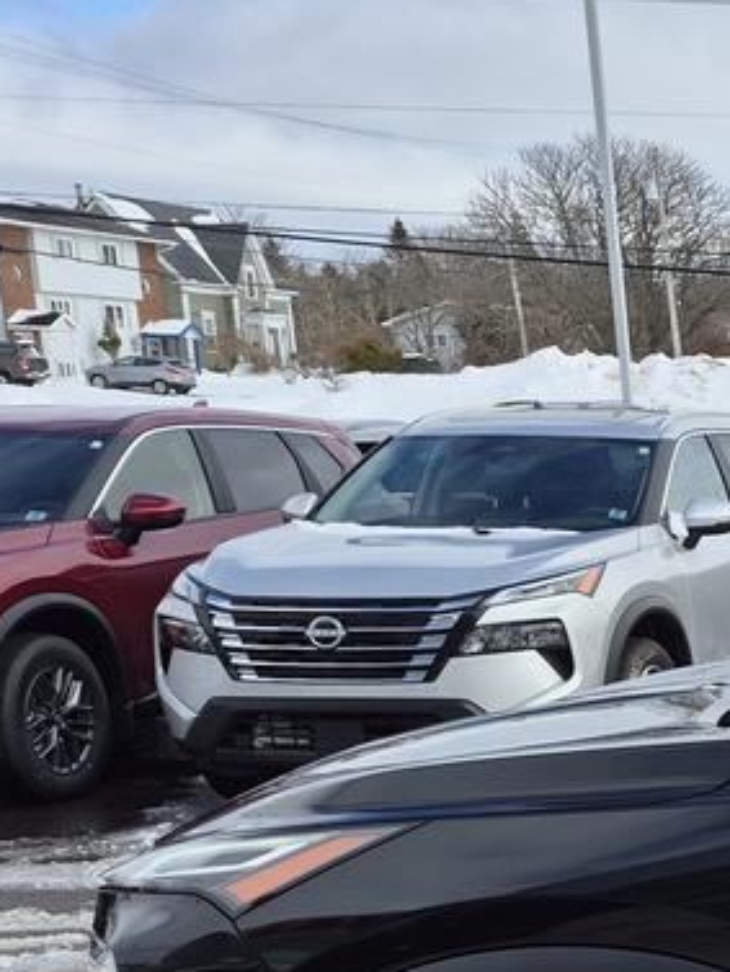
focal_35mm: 78
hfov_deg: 14.7
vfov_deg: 24.3
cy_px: 882
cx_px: 1558
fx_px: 2192
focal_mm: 5.4
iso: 25
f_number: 1.8
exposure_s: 1/1624
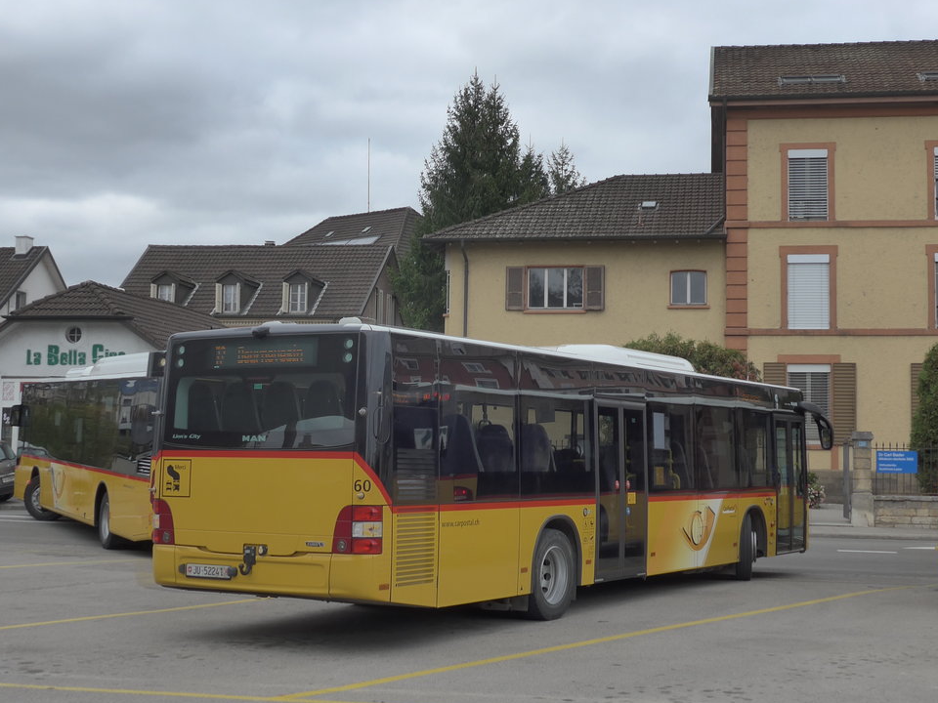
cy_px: 334
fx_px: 1490
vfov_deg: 26.6
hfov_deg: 34.9
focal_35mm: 55
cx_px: 469
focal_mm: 9
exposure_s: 1/800
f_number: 3.5
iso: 160
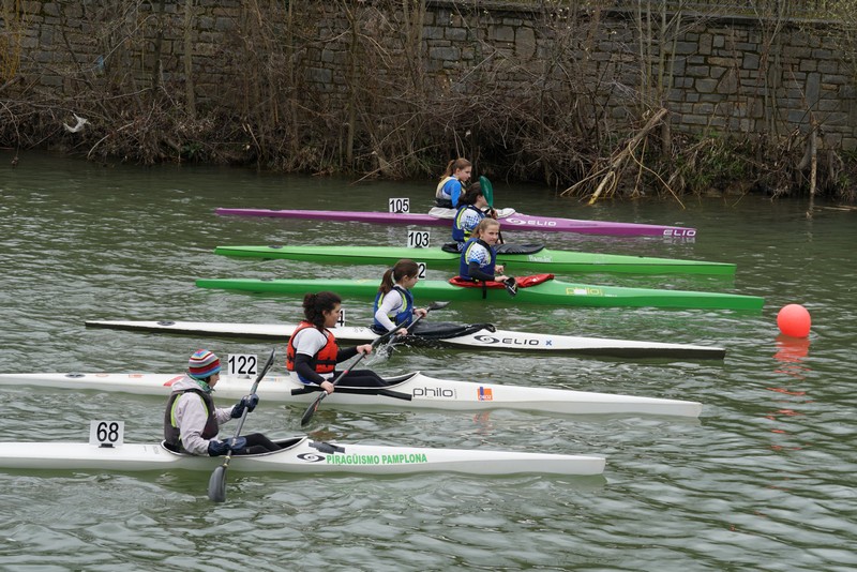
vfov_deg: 12.2
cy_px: 286
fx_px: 2679
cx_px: 428
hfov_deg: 18.2
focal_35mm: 112
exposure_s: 1/125
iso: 100
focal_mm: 75
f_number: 8
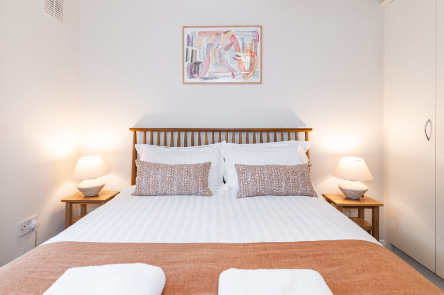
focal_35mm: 17
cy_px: 148
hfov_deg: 93.3
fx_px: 209
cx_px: 222
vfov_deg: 70.3
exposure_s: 1/20
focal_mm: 17
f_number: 6.3
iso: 400
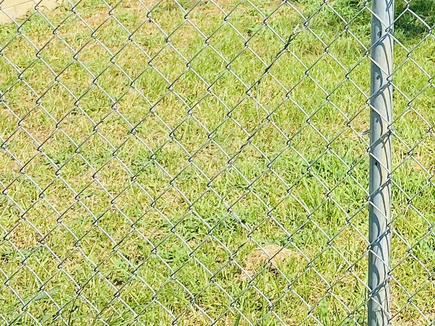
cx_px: 767
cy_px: -181
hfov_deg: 16.2
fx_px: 1307
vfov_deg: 13.3
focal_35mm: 104
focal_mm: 4.25
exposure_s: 1/1258
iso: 32
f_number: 1.8
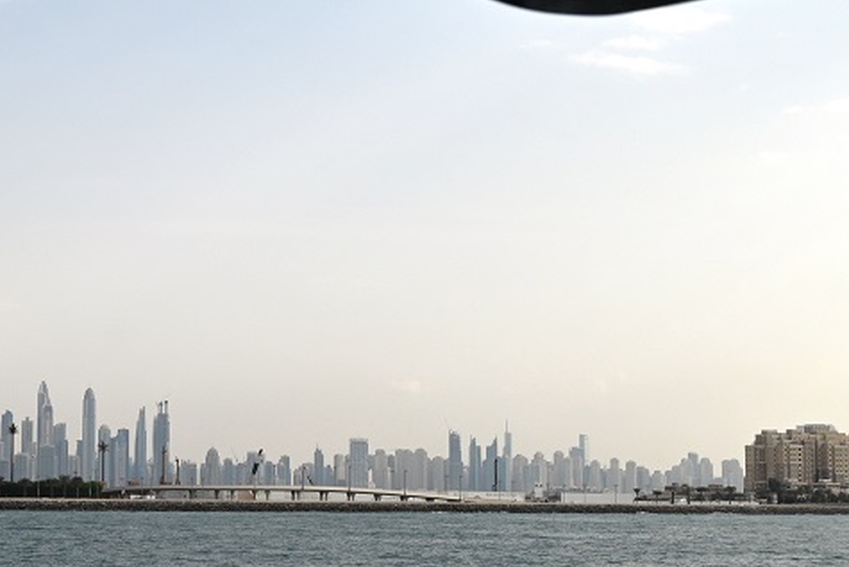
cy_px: 337
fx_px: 1698
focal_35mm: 72
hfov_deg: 27.6
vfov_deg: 18.9
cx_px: 182
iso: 100
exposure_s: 1/500
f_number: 8
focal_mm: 24
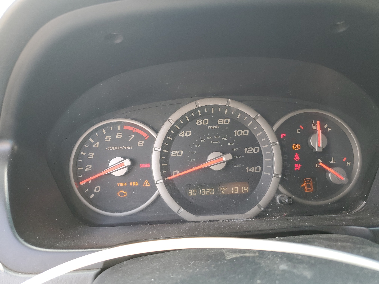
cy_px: 142
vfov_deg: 53.1
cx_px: 190
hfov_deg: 67.3
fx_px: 285
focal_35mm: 26
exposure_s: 1/120
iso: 61
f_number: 1.5
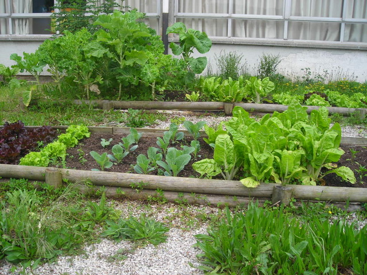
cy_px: 138
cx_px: 184
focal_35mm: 38
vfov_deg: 37.7
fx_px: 403
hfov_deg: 49.0
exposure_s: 1/60
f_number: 3.2
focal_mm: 6.3
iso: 50
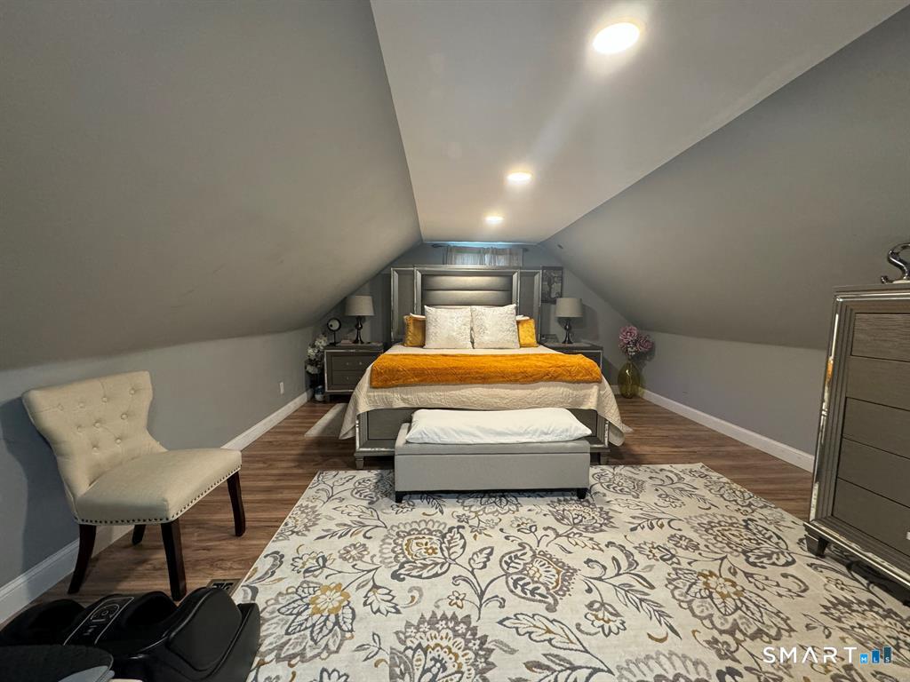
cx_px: 455
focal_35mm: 14
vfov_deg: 85.7
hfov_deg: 102.1
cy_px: 341
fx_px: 368
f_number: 2.2
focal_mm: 2.22
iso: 320
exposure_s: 1/60
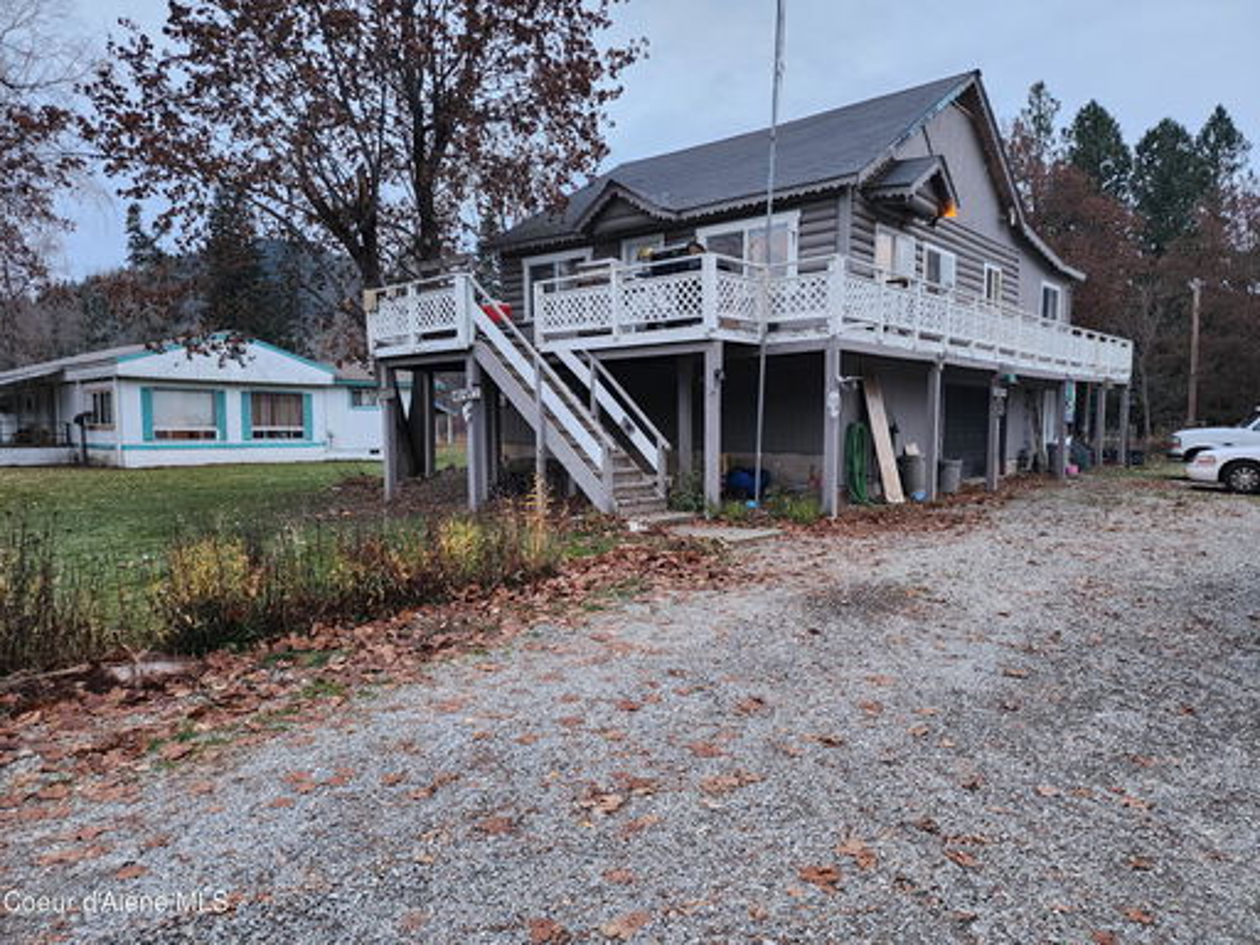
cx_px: 630
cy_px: 472
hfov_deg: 73.9
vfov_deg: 58.9
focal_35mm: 23
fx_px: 837
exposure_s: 1/120
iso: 160
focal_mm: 6.4
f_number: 1.8
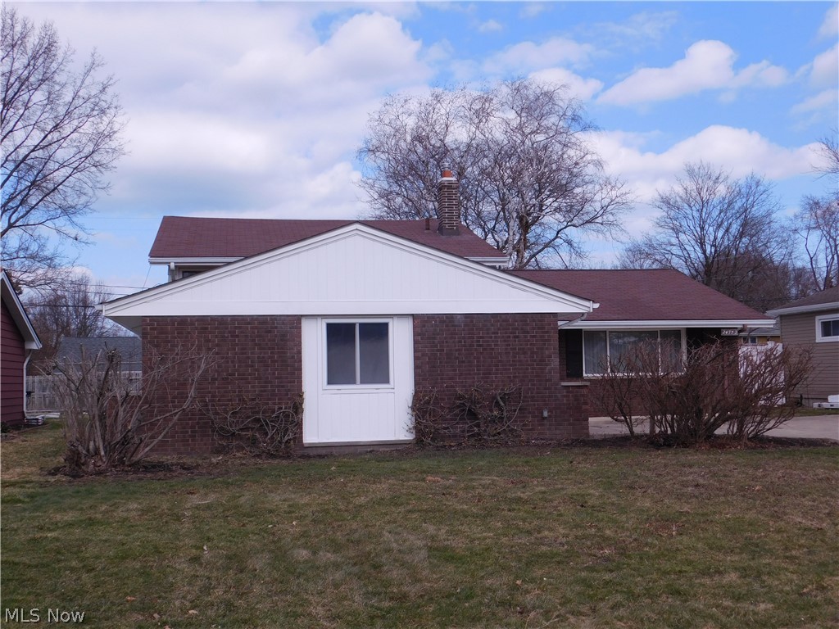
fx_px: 969
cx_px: 420
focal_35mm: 40
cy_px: 314
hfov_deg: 46.8
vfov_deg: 36.0
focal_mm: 7.1
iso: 125
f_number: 3.6
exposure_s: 1/1250
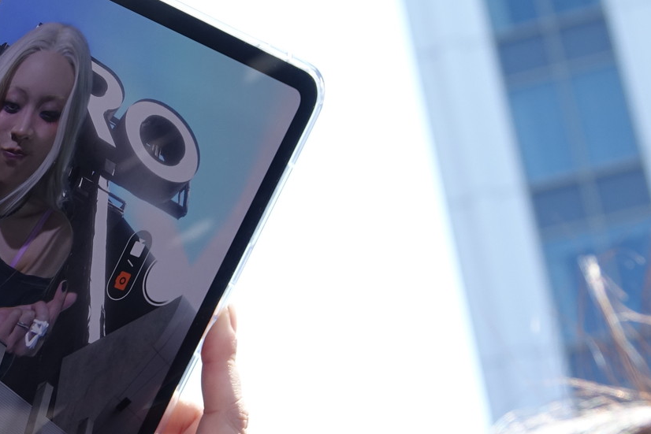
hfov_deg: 14.4
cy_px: 160
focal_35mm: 139
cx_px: -98
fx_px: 2514
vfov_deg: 9.9
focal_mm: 21.32
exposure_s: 1/250
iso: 100
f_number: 3.5
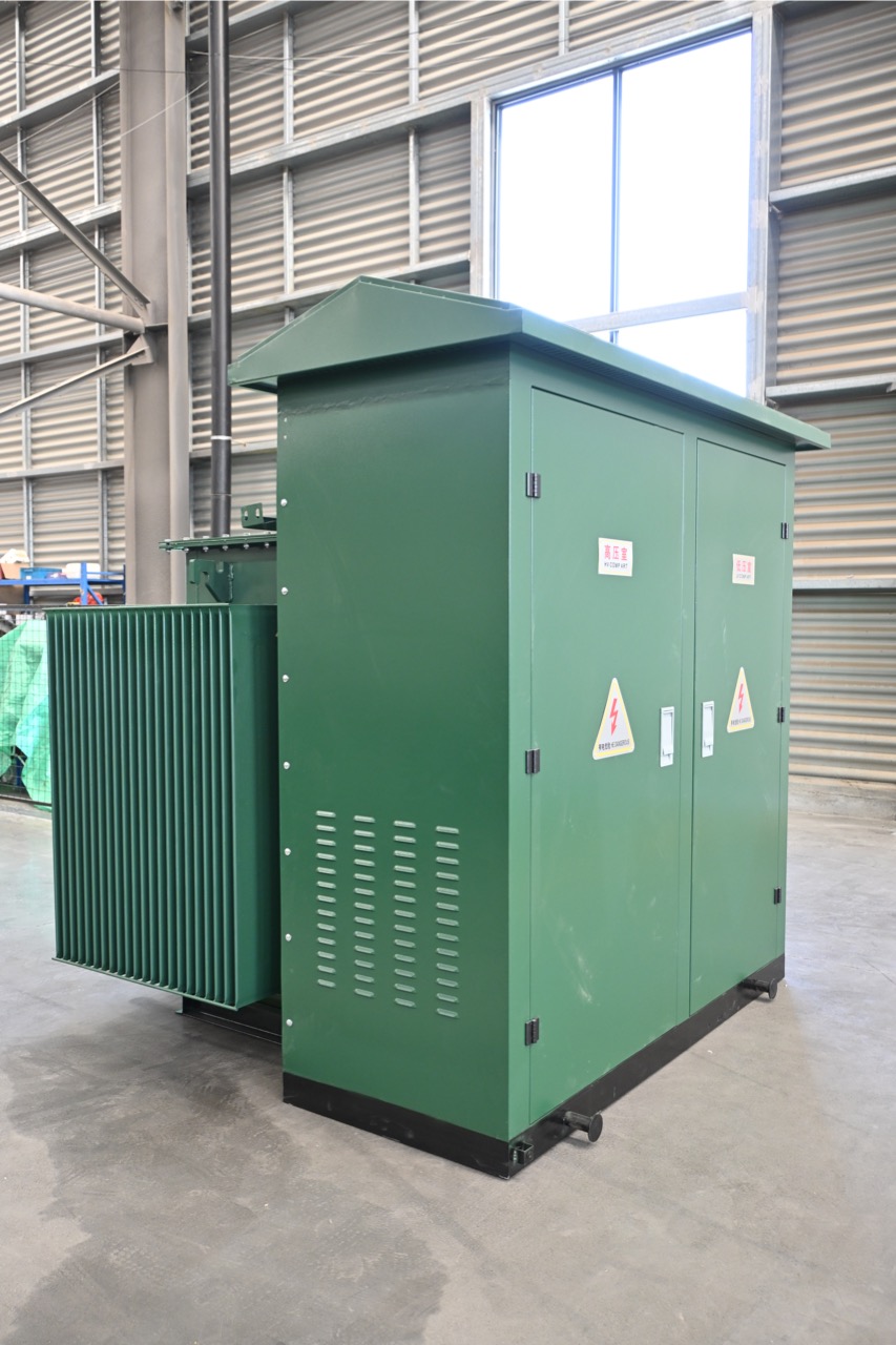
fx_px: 1148
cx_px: 448
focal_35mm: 31
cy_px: 672
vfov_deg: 60.7
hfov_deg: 42.6
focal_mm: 20.5
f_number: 4
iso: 500
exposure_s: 1/60
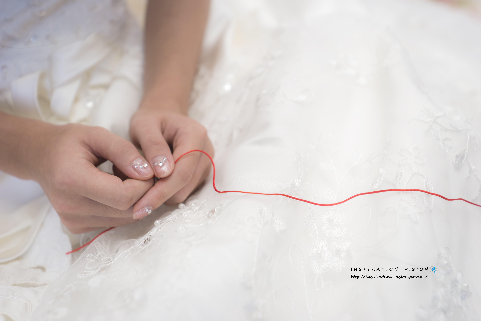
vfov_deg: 37.9
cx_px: 240
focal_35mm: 35
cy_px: 160
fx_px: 468
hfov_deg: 54.4
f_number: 3.2
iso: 160
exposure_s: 1/60
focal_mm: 35
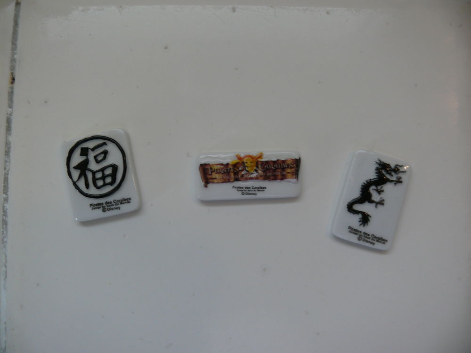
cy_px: 176
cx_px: 236
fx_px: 476
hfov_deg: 52.6
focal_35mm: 35
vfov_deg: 40.7
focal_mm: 7.4
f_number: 2.8
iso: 100
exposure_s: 1/25
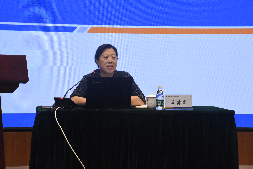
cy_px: 84
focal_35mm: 105
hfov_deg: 19.5
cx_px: 126
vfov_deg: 13.0
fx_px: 738
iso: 4500
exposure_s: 1/50
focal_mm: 70
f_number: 10
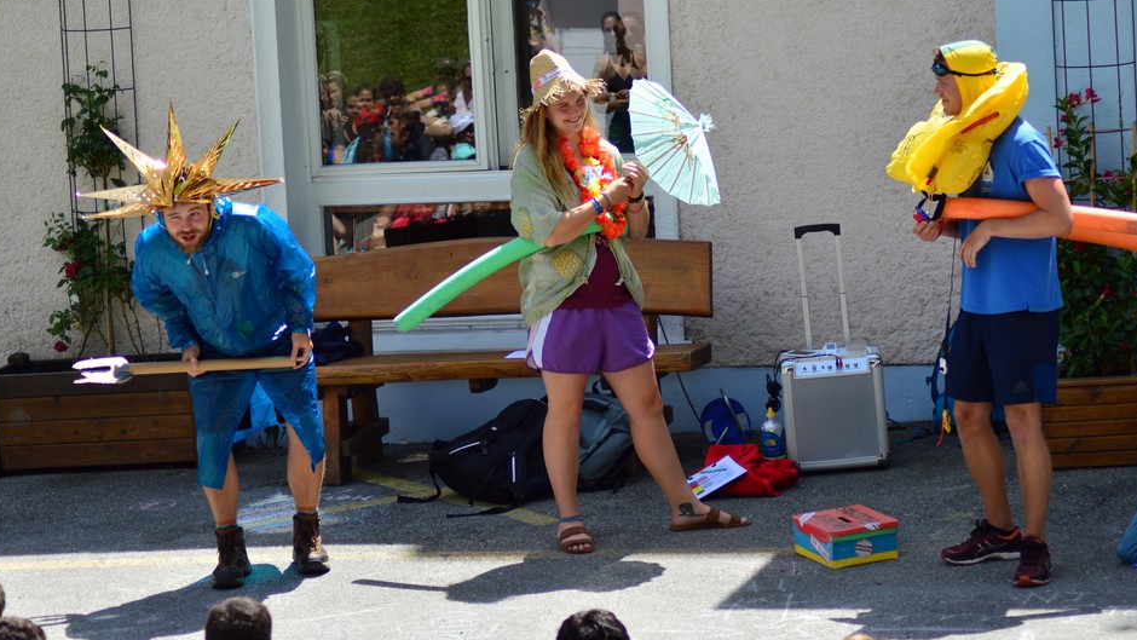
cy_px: 258
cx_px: 584
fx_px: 4643
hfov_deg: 14.0
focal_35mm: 154
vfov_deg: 7.9
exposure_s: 1/500
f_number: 4
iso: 100
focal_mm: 90
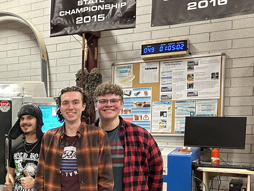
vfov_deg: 28.7
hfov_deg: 34.4
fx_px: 367
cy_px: 144
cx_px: -5
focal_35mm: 50
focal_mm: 6.86
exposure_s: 1/60
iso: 320
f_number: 1.78
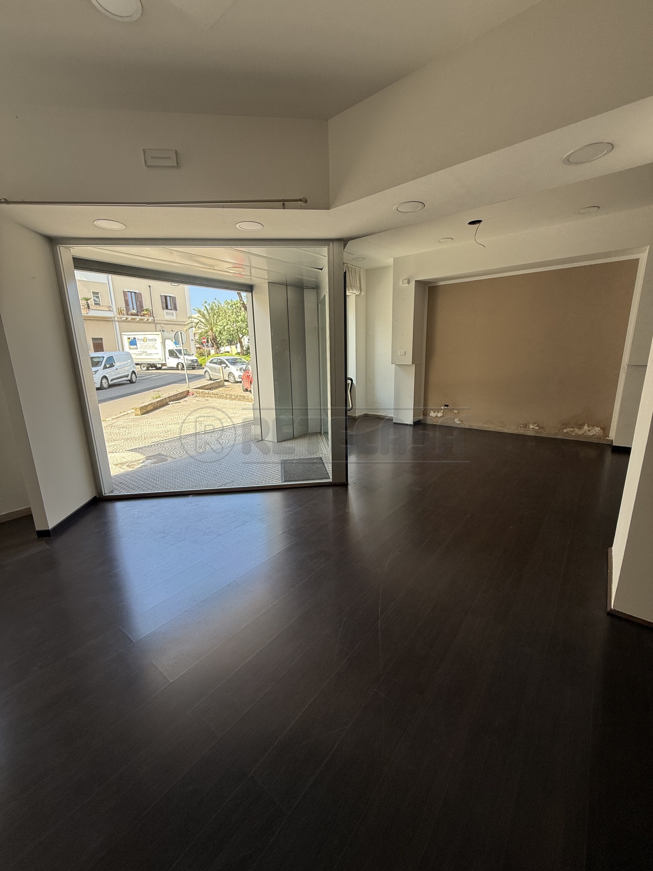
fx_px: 352
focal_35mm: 14
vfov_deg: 102.1
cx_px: 326
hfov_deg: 85.7
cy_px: 436
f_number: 2.2
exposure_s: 1/155
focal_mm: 2.22
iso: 50
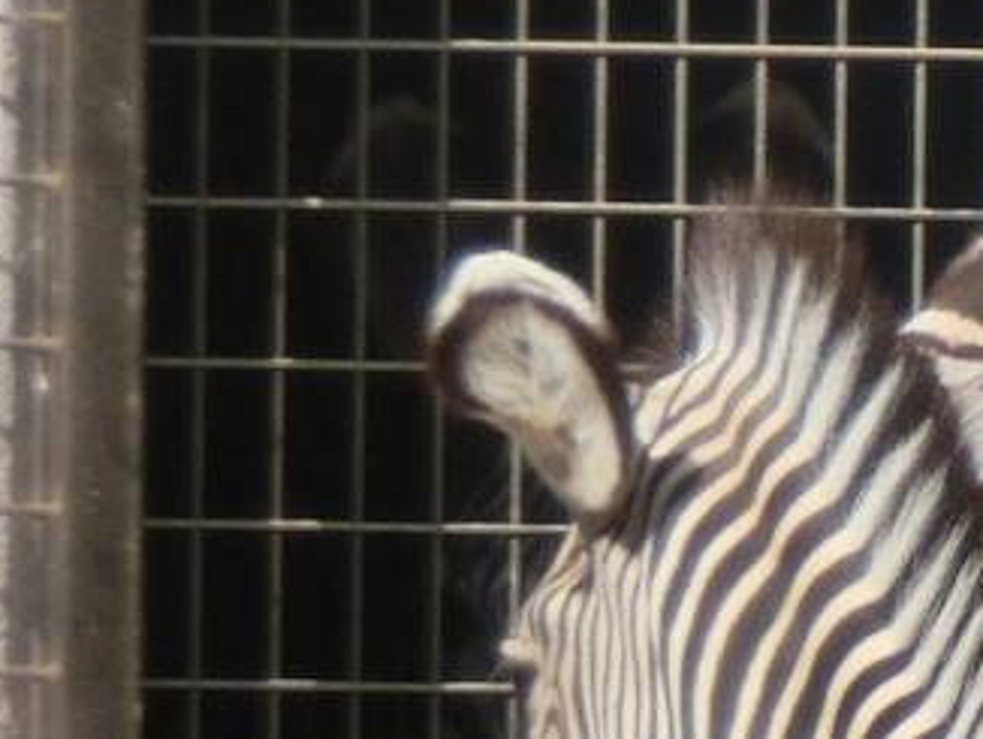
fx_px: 26742
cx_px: 1692
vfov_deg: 1.6
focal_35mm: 941
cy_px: 395
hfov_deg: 2.1
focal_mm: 26.7
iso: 80
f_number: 5.7
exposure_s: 1/400
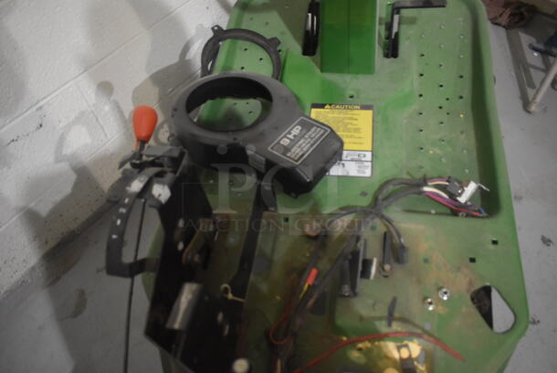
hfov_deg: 67.3
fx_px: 418
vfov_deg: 48.0
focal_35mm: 27
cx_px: 278
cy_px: 186
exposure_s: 1/8
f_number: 3.5
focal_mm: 18
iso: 3200
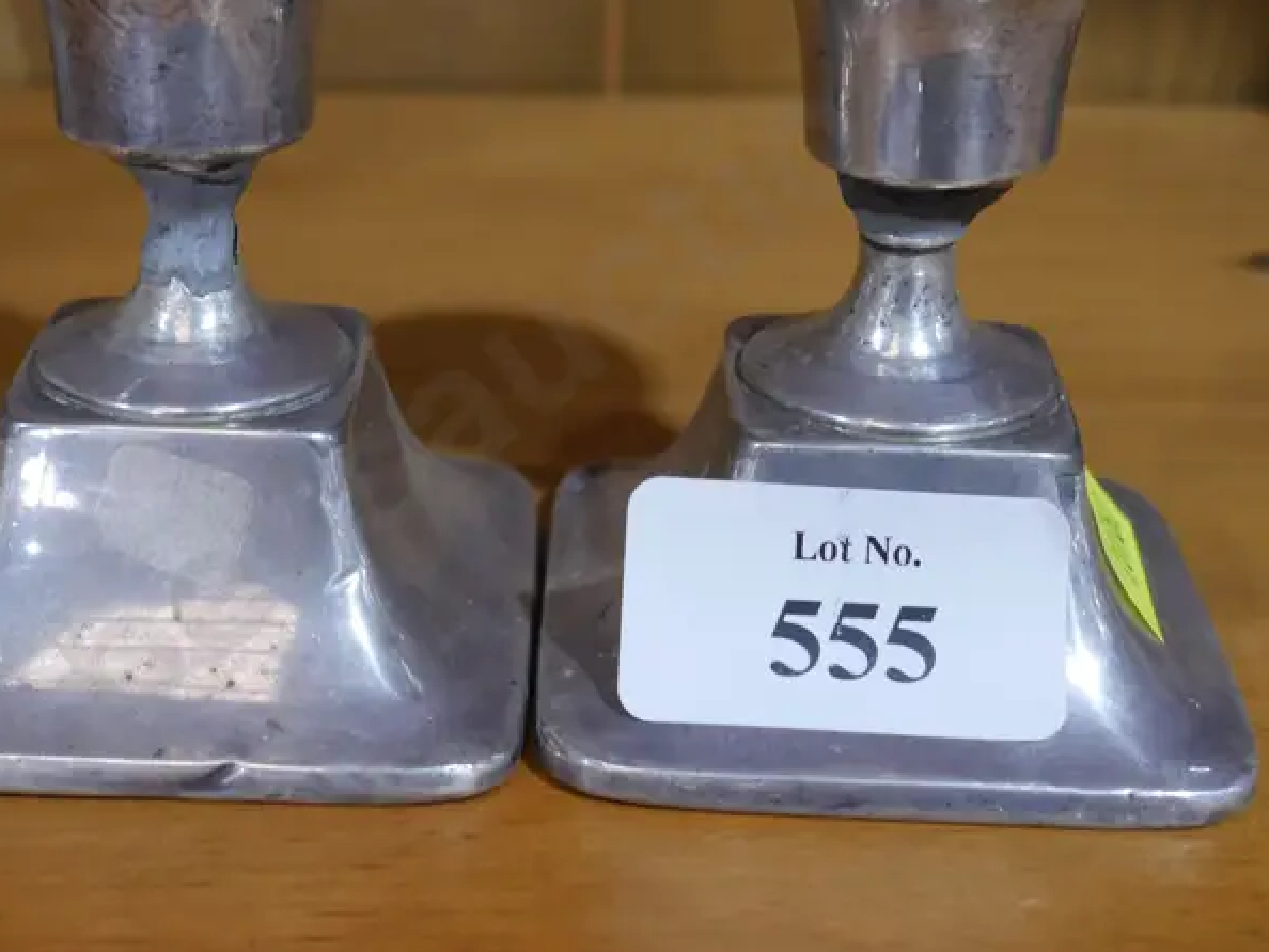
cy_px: 343
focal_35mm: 69
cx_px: 560
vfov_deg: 21.3
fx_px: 2531
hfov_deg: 28.1
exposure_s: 1/60
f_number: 4.5
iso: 640
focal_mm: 20
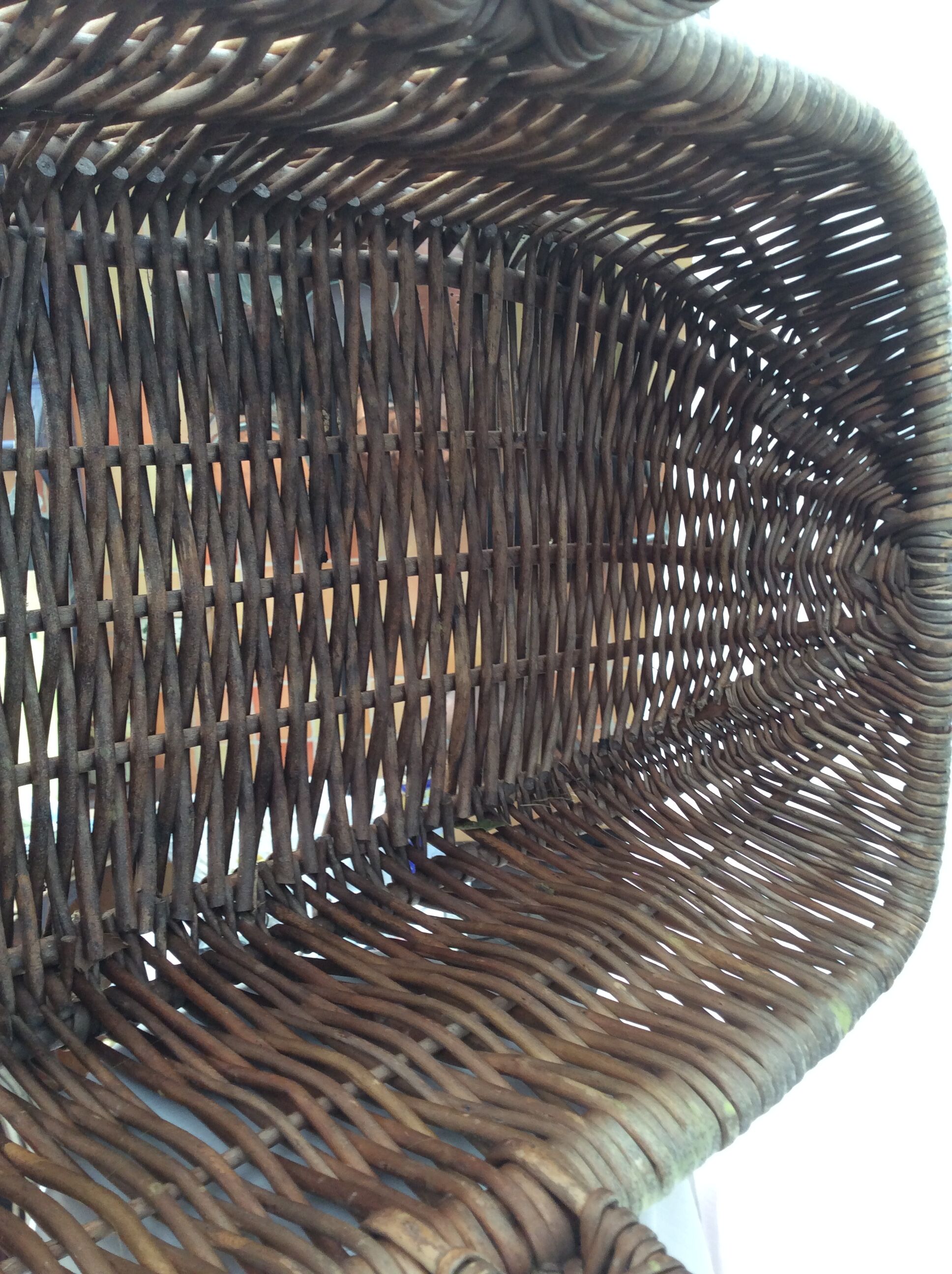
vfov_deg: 56.9
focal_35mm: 32
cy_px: 637
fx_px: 1177
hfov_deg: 44.1
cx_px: 476
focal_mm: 3.3
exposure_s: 1/50
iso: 40
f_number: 2.4
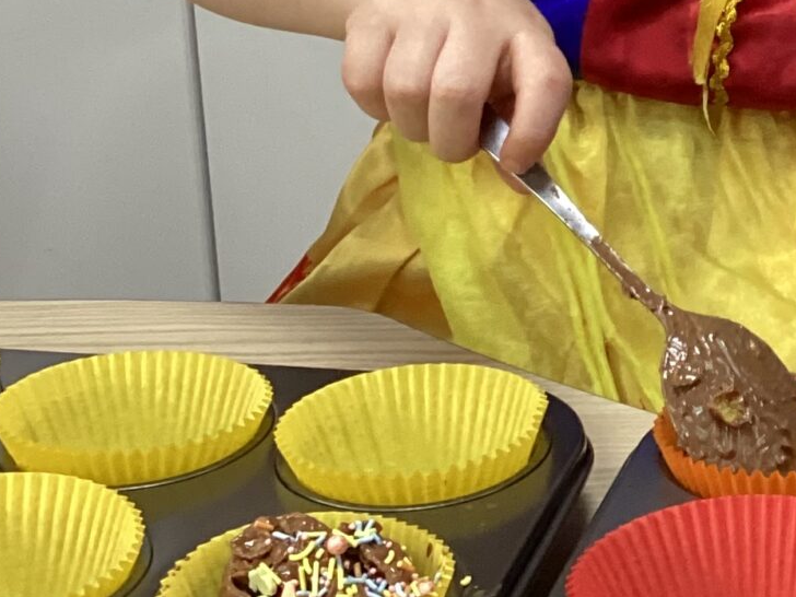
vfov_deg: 13.4
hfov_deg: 17.4
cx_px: 893
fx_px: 2506
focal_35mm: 109
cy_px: -13
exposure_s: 1/50
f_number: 2.4
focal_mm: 3.3
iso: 250
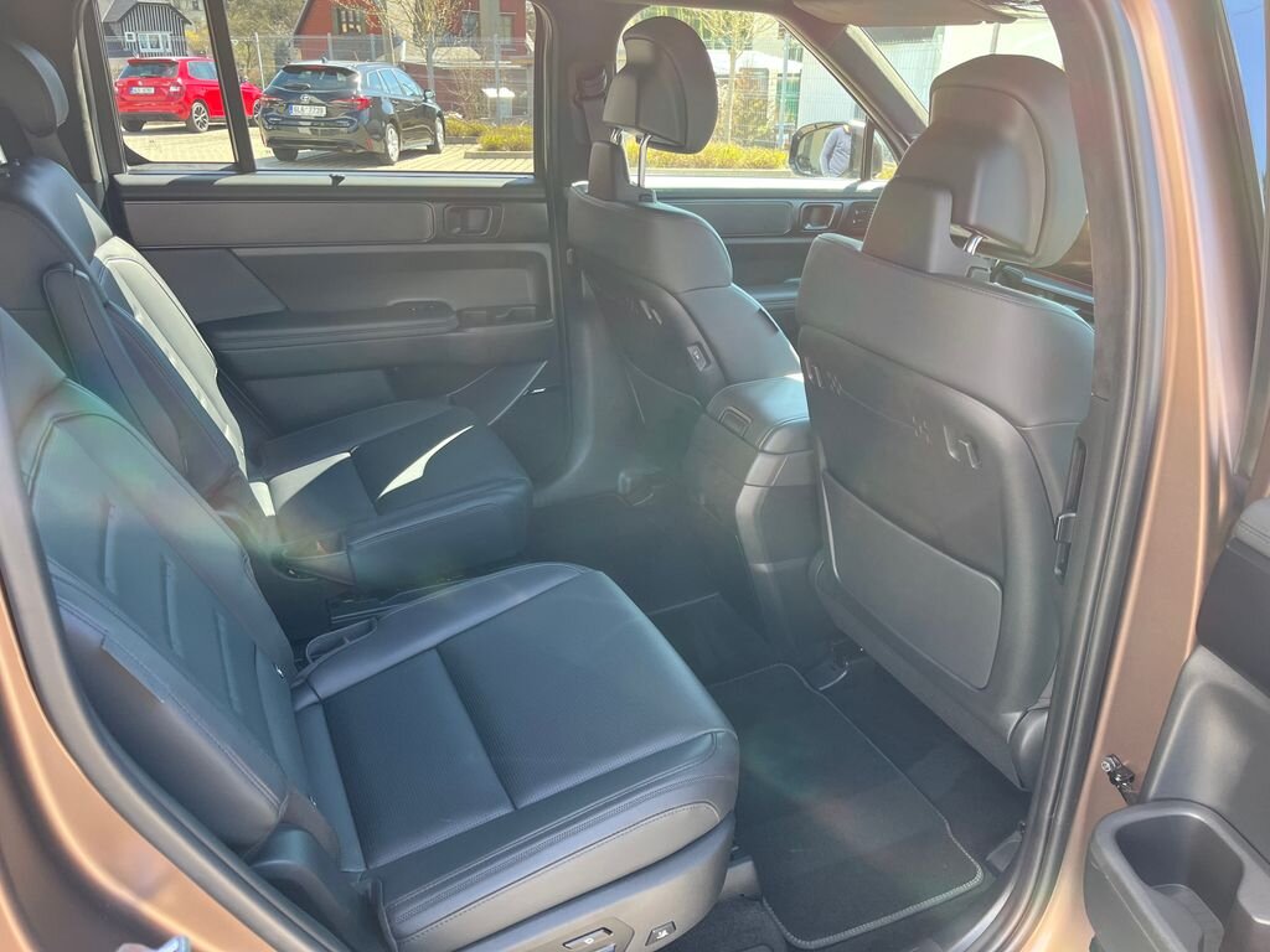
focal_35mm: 26
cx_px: 635
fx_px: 954
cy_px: 476
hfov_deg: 67.3
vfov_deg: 53.1
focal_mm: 5.1
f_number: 1.6
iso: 80
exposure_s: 1/122
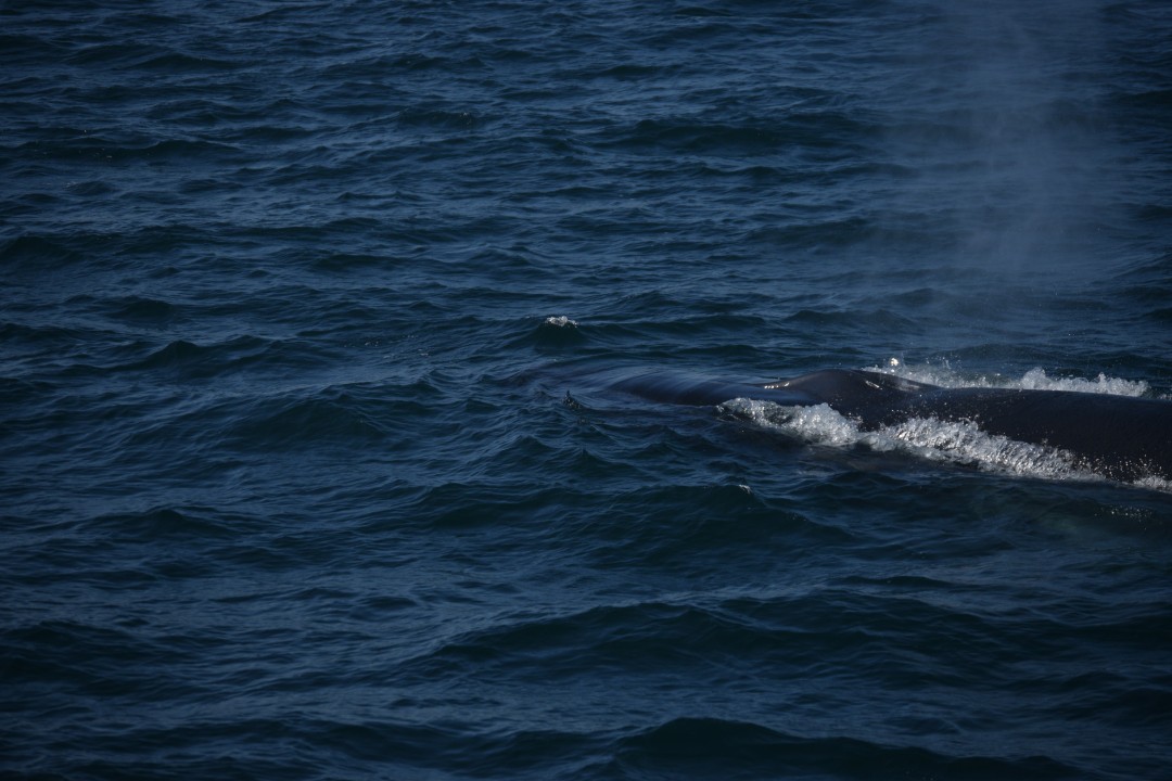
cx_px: 586
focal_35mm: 188
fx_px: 6104
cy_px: 390
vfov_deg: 7.3
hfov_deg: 11.0
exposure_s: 1/4000
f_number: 4.8
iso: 200
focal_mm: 125
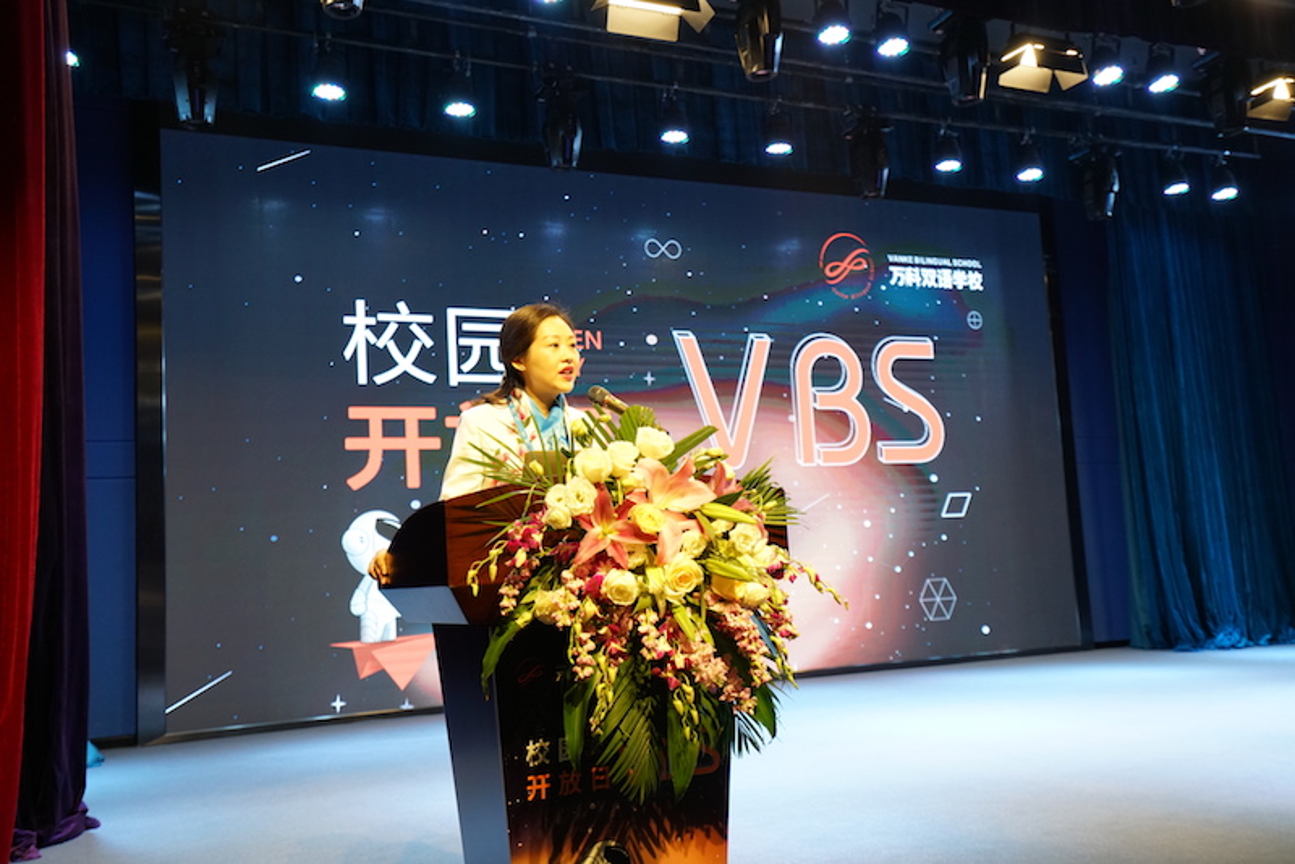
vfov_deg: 37.9
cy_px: 432
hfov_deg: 54.4
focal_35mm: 35
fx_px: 1259
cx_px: 648
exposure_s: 1/125
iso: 1600
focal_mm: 35
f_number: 4
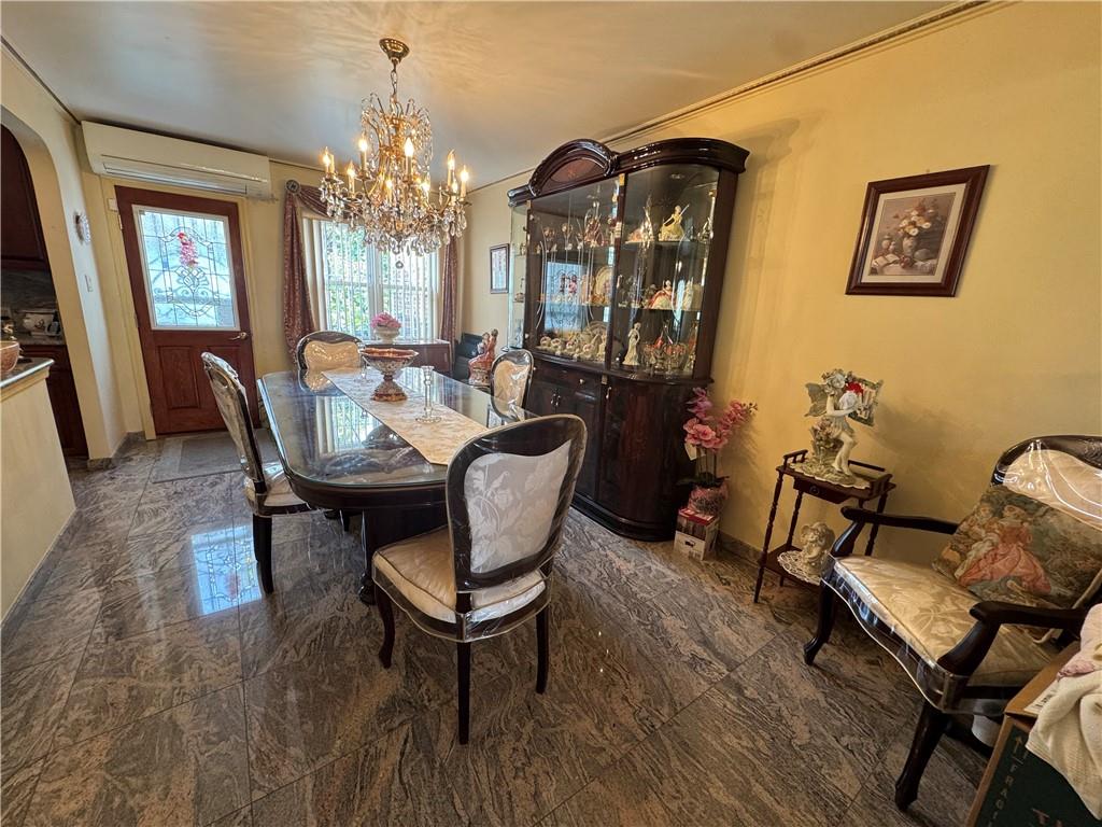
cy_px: 414
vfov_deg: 85.7
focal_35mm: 14
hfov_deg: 102.1
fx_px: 446
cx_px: 551
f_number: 2.2
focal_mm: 2.22
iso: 200
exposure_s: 1/60
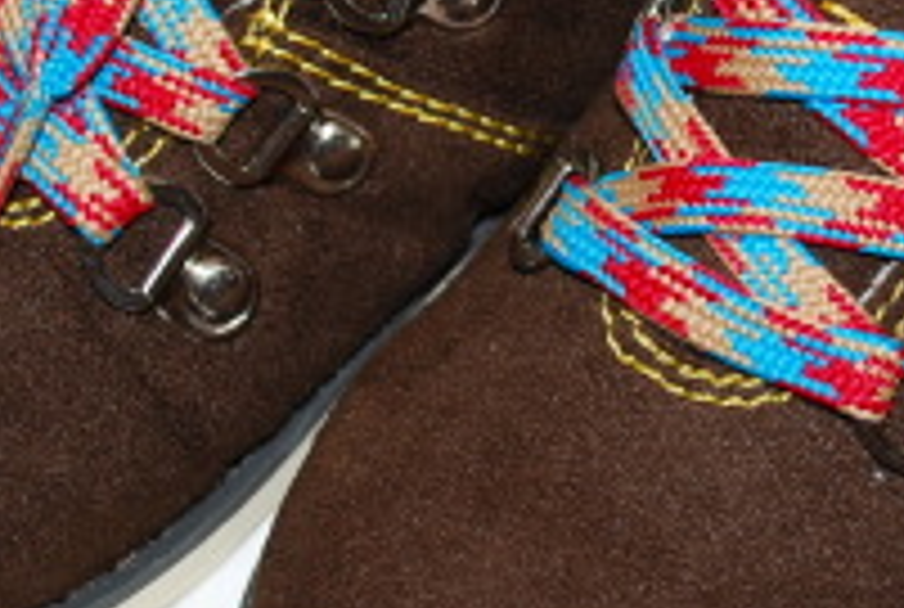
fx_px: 3121
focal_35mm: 124
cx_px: 688
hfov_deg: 16.4
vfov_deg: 11.1
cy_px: 124
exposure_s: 1/60
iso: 200
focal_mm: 26
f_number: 4.2
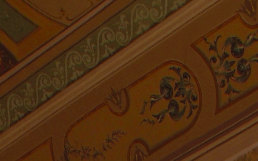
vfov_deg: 5.0
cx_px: 67
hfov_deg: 9.2
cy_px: 731
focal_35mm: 227
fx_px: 1596
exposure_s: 1/6
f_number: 8
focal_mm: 20
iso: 100
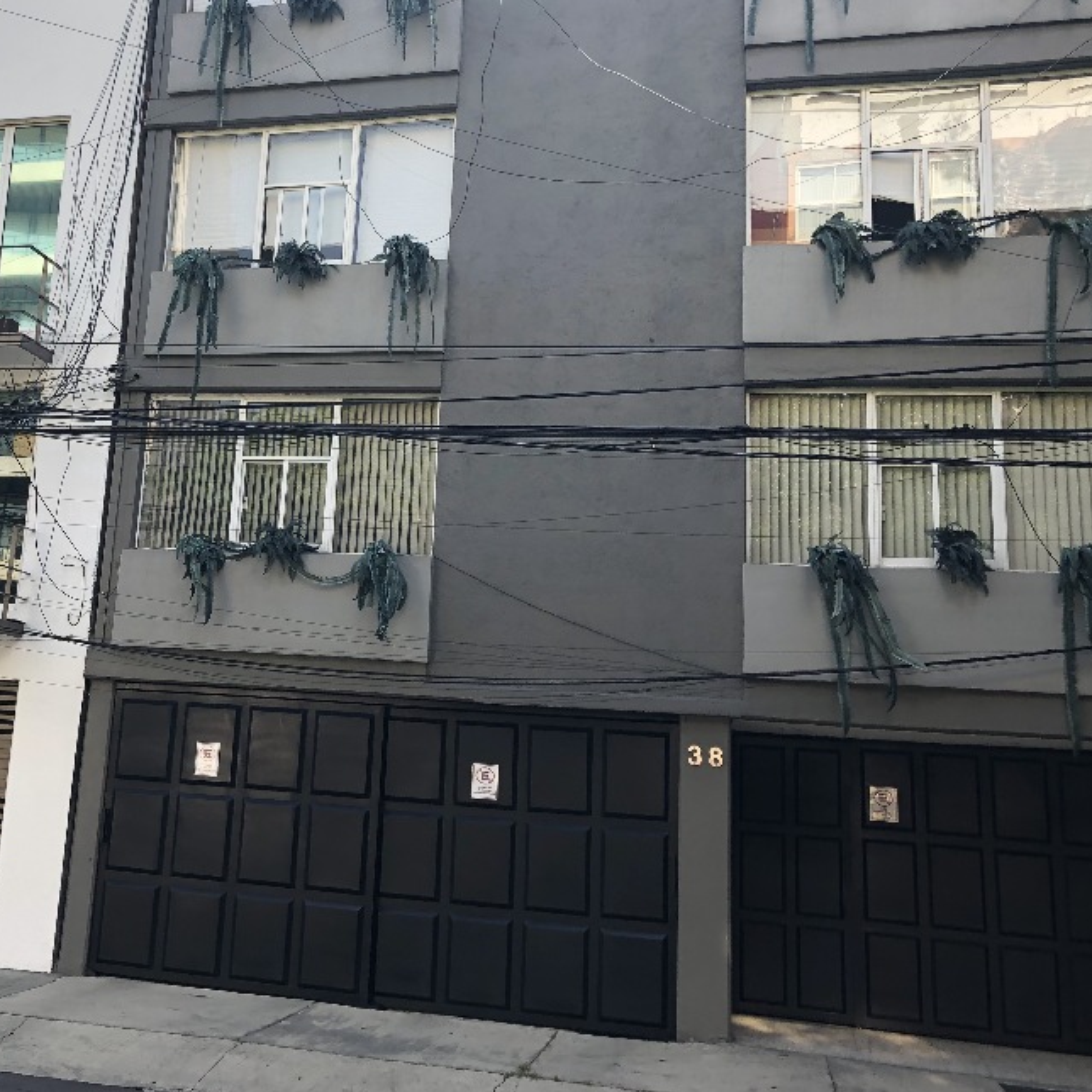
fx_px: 1463
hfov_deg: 40.0
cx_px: 297
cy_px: 431
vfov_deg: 40.7
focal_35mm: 41
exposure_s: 1/271
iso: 20
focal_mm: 3.99
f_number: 1.8
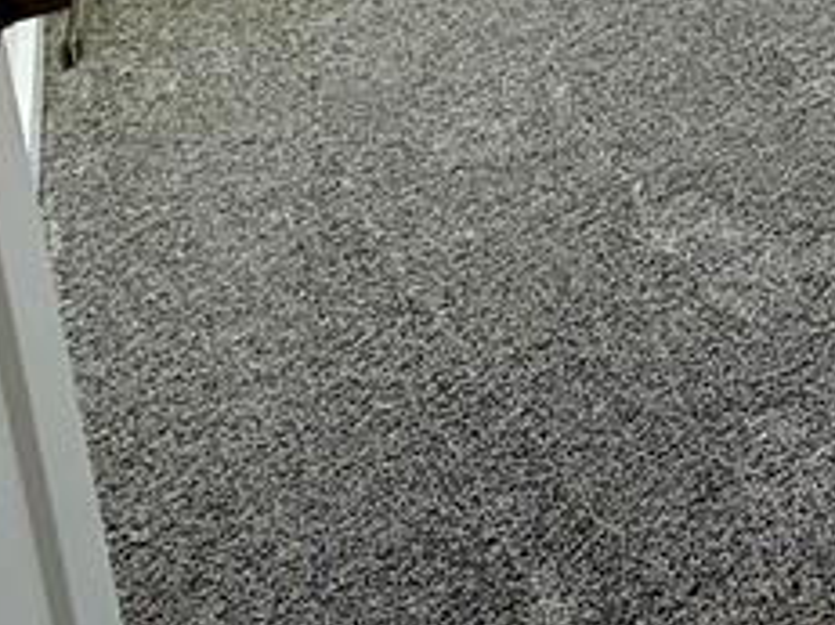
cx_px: 1272
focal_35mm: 62
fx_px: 1495
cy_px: -618
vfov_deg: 17.3
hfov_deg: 24.1
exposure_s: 1/120
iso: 80
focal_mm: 2.22
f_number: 2.2
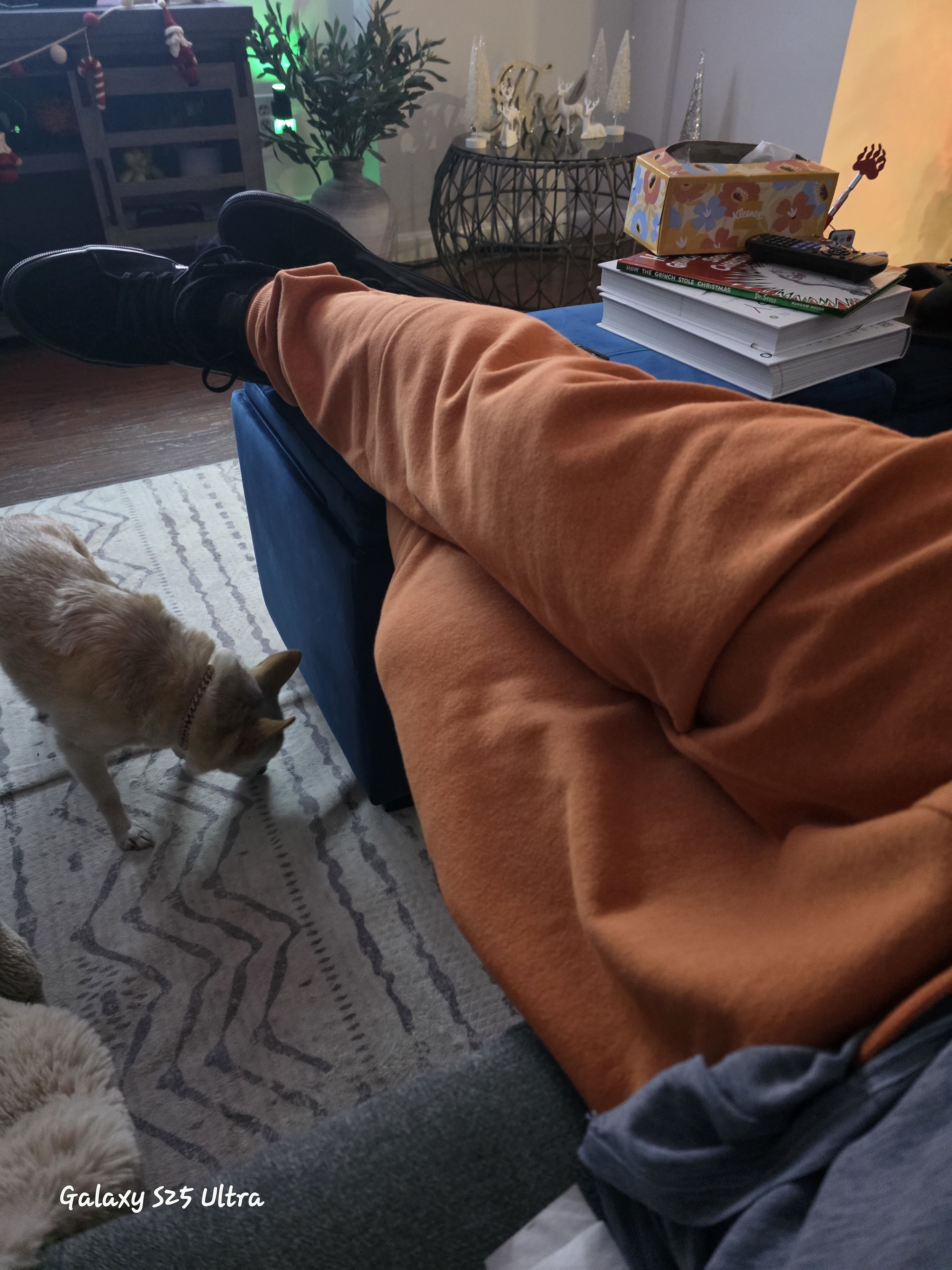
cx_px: 476
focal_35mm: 23
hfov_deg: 58.9
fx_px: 843
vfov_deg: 73.9
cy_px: 635
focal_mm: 6.3
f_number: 1.7
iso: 1600
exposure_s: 1/24
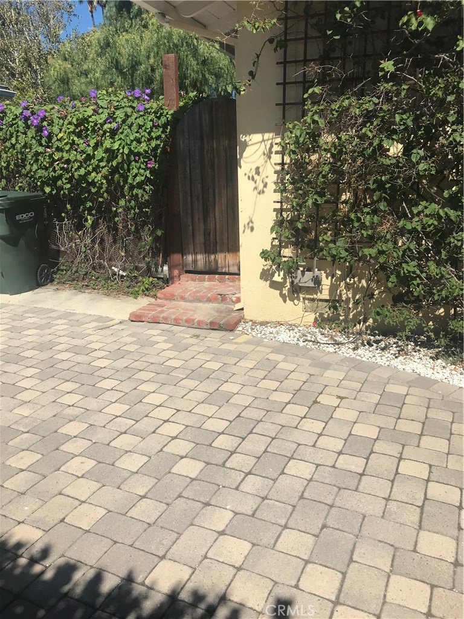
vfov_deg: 63.4
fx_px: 500
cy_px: 310
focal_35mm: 28
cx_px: 232
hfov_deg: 49.7
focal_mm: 3.99
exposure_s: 1/3690
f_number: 1.8
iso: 20
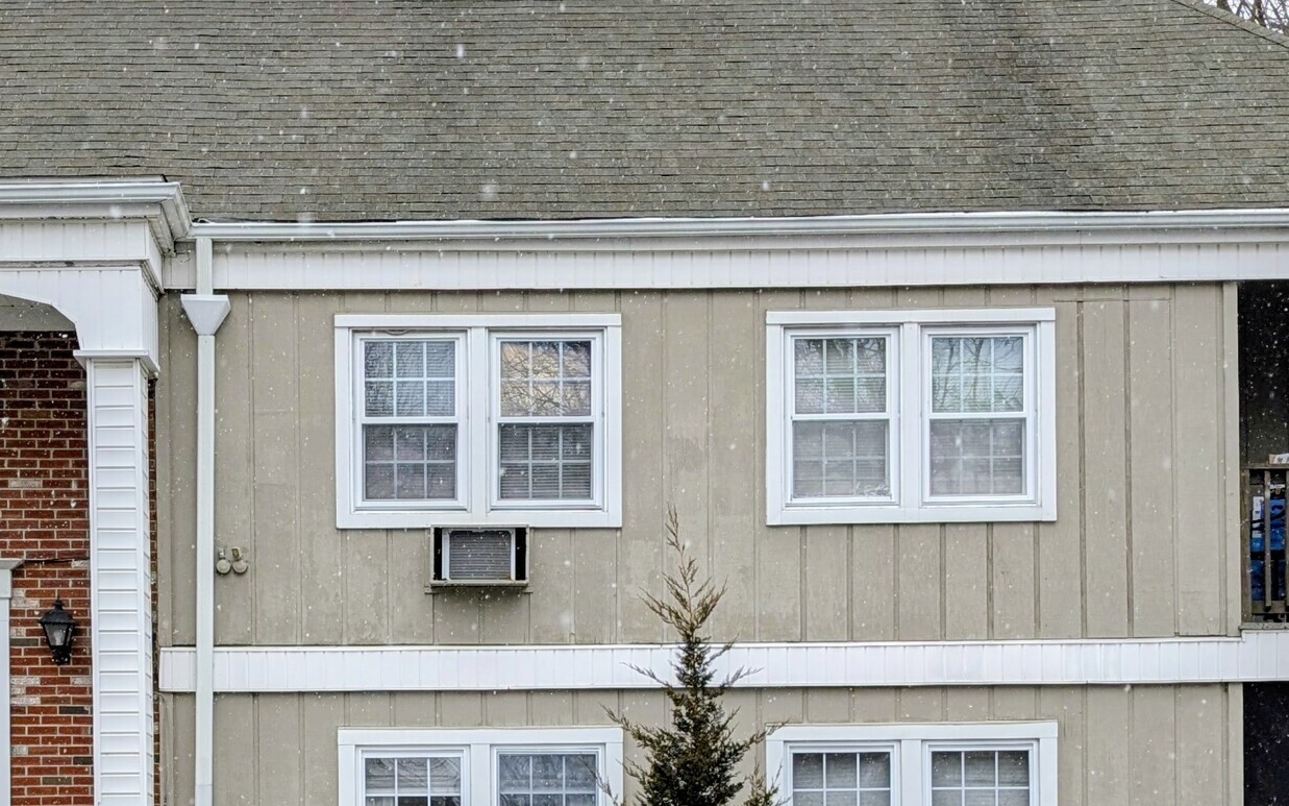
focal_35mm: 63
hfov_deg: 32.1
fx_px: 2213
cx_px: 395
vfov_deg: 19.8
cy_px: 880
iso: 22
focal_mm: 6.9
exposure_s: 1/395
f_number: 1.68
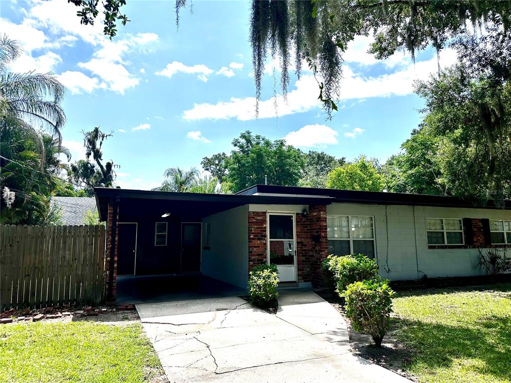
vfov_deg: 56.8
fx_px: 354
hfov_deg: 71.6
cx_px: 256
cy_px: 192
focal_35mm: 24
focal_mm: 6.86
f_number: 1.78
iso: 80
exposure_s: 1/6623
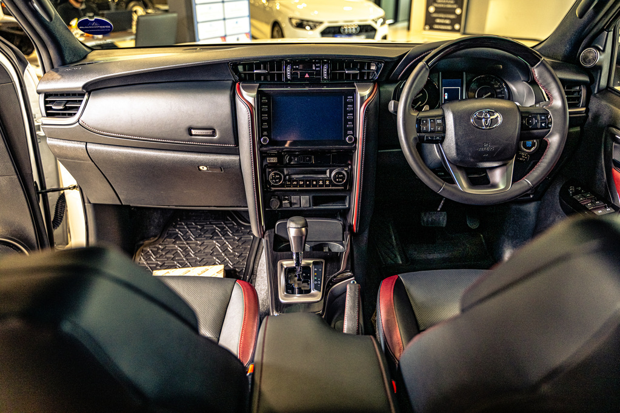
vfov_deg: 46.4
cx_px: 310
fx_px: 482
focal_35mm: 28
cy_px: 206
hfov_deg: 65.5
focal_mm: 28
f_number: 2.8
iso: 1600
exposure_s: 1/160
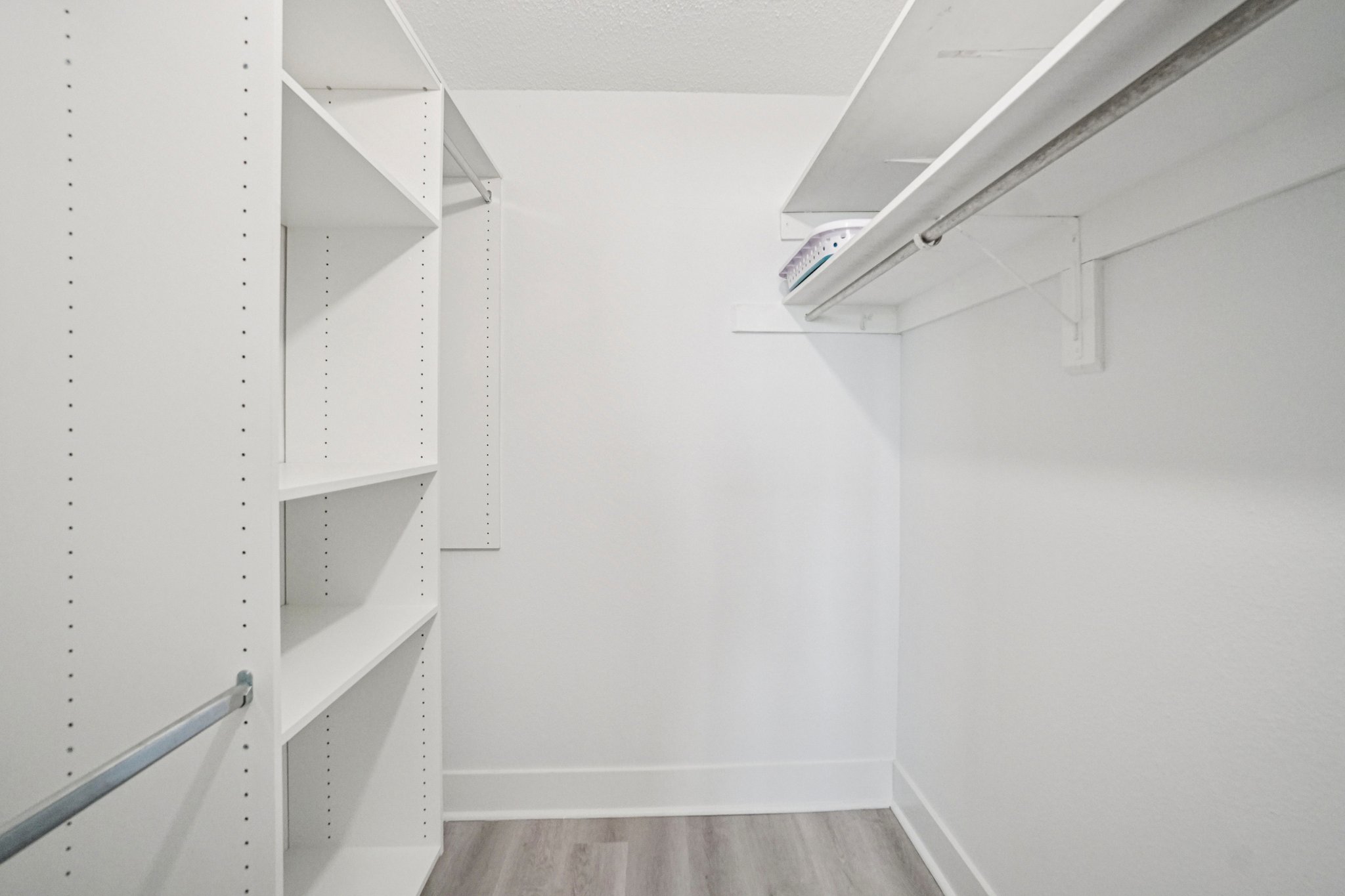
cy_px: 448
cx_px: 672
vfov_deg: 77.3
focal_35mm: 15
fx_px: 560
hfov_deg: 100.4
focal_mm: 10
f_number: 8
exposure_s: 1/30
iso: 800
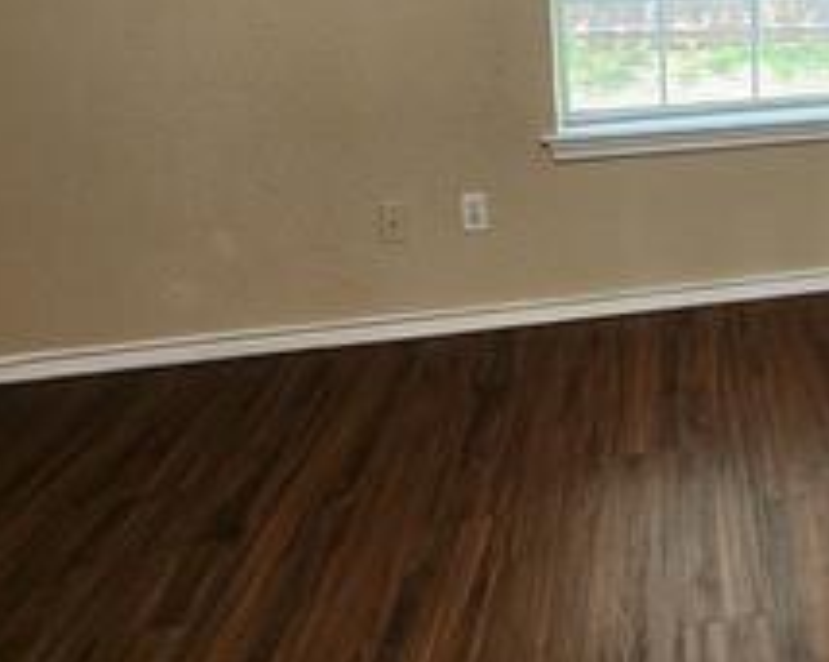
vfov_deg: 35.8
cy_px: 19
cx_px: 961
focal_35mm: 38
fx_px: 932
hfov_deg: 37.8
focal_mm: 2.2
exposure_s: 1/60
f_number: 2.2
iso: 320
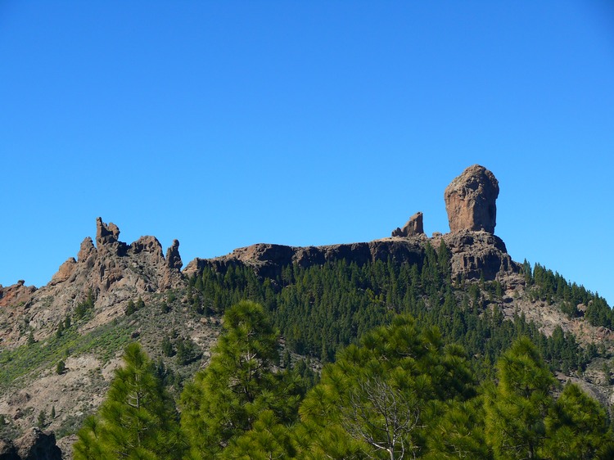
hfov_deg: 18.2
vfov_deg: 13.7
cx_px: 307
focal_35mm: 108
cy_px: 230
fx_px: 1915
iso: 100
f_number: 4.5
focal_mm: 22.9
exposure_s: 1/250
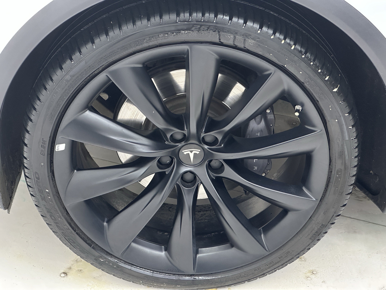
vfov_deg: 19.1
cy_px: 145
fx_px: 859
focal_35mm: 77
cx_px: 193
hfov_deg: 25.3
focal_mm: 9
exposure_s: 1/100
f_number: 2.8
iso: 200
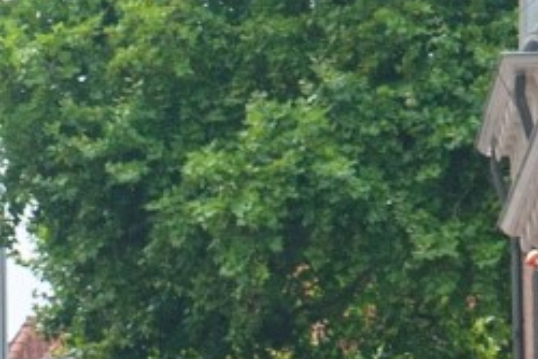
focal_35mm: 559
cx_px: -293
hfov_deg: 3.7
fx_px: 8358
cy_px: 1263
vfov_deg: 2.4
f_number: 10
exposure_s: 1/400
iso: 400
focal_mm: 70
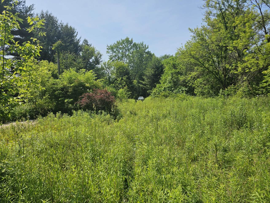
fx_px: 179
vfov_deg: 58.9
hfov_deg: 73.9
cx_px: 135
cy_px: 102
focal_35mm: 23
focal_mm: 6.3
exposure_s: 1/897
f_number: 1.7
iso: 10
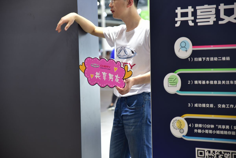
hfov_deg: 28.8
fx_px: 459
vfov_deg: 19.5
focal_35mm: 70
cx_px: 118
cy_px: 79
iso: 100
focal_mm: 70
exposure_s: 1/15
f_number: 2.8
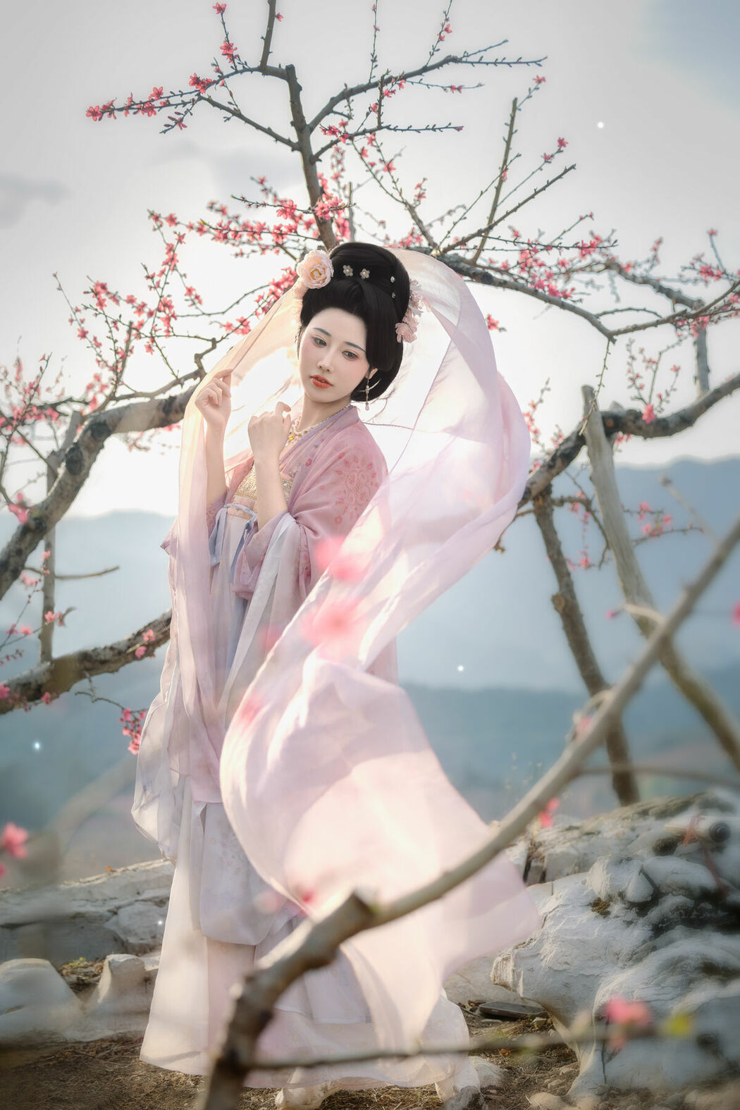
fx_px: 2127
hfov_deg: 19.7
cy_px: 555
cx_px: 370
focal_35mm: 69
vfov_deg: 29.2
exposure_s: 1/500
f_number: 2.8
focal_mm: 70
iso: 50
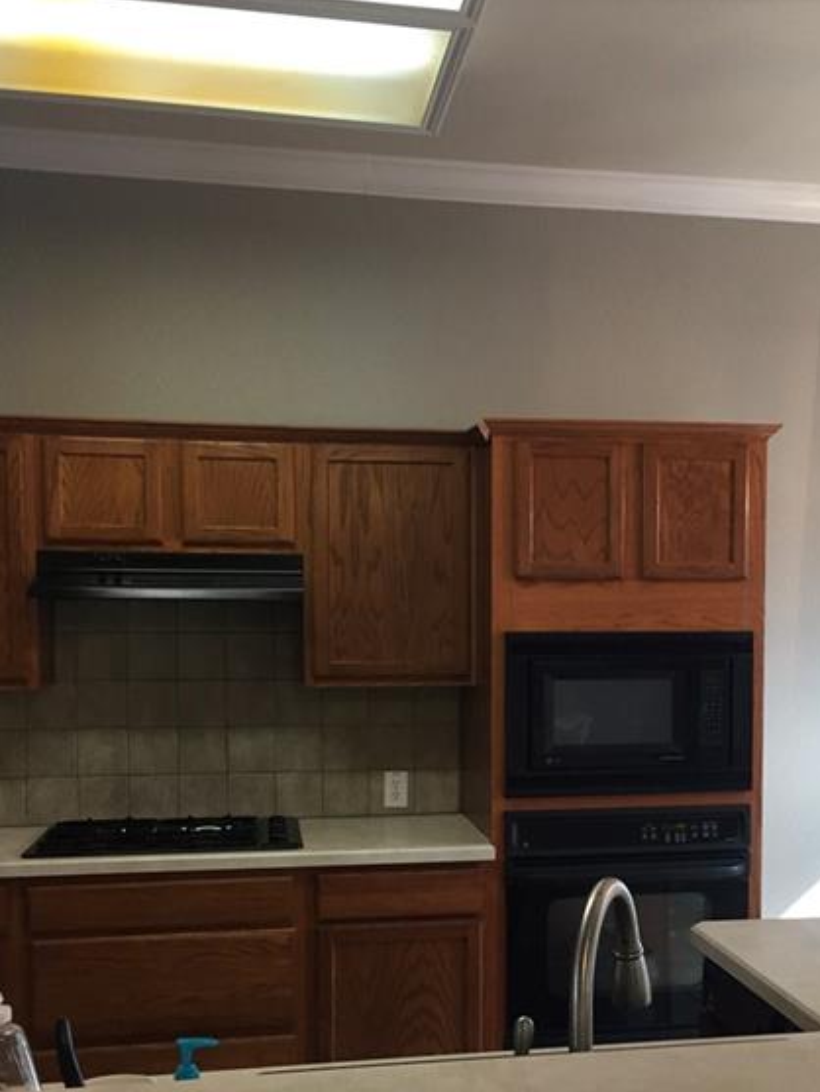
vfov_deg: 46.4
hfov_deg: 35.8
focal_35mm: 40
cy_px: 686
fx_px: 1263
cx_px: 518
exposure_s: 1/30
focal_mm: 4.15
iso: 50
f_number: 2.2
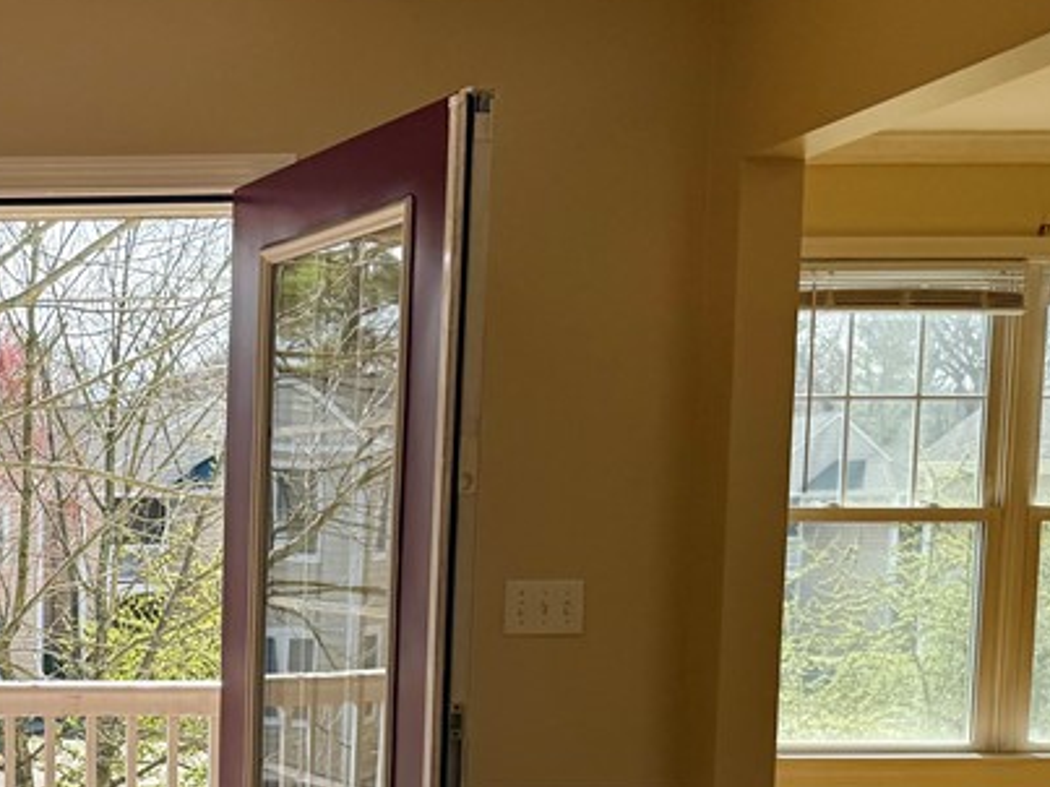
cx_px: -122
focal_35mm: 61
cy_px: 711
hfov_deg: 28.6
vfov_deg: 23.4
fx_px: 1850
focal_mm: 6.76
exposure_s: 1/1361
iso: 80
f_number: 1.78
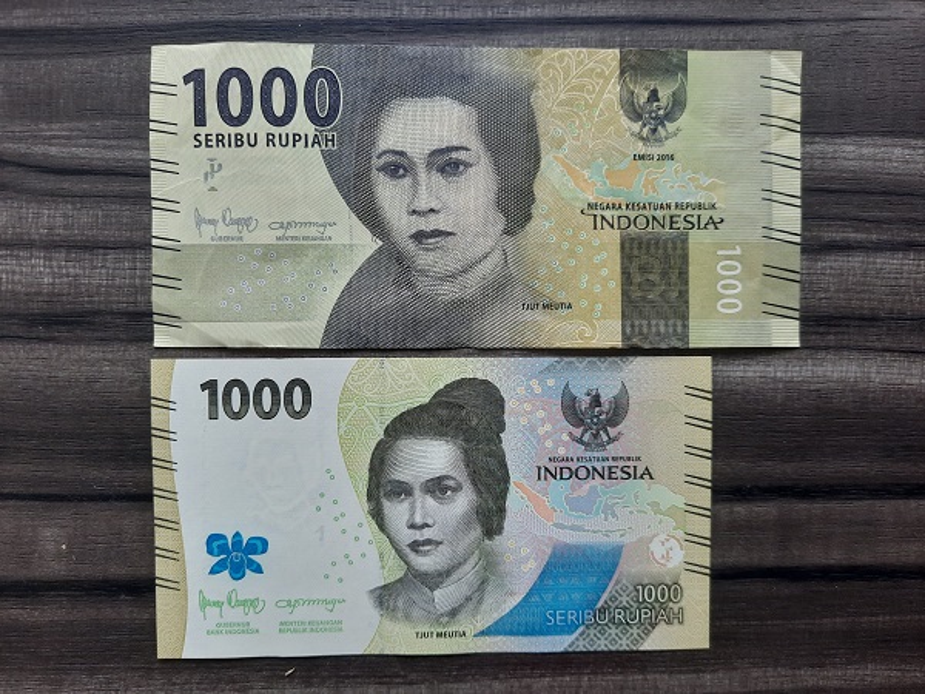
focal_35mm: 25
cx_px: 462
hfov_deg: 69.4
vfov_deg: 54.9
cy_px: 347
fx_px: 668
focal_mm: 4.6
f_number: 2
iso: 125
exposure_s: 1/50
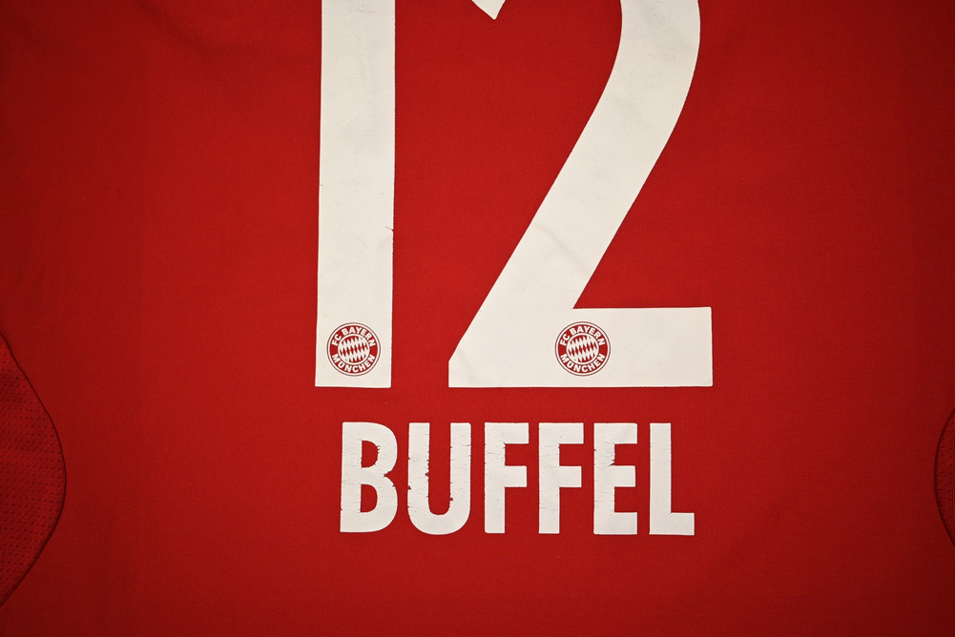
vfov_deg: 40.0
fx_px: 876
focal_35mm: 33
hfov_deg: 57.2
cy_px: 318
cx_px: 478
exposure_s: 1/125
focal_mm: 33
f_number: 4.8
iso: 200
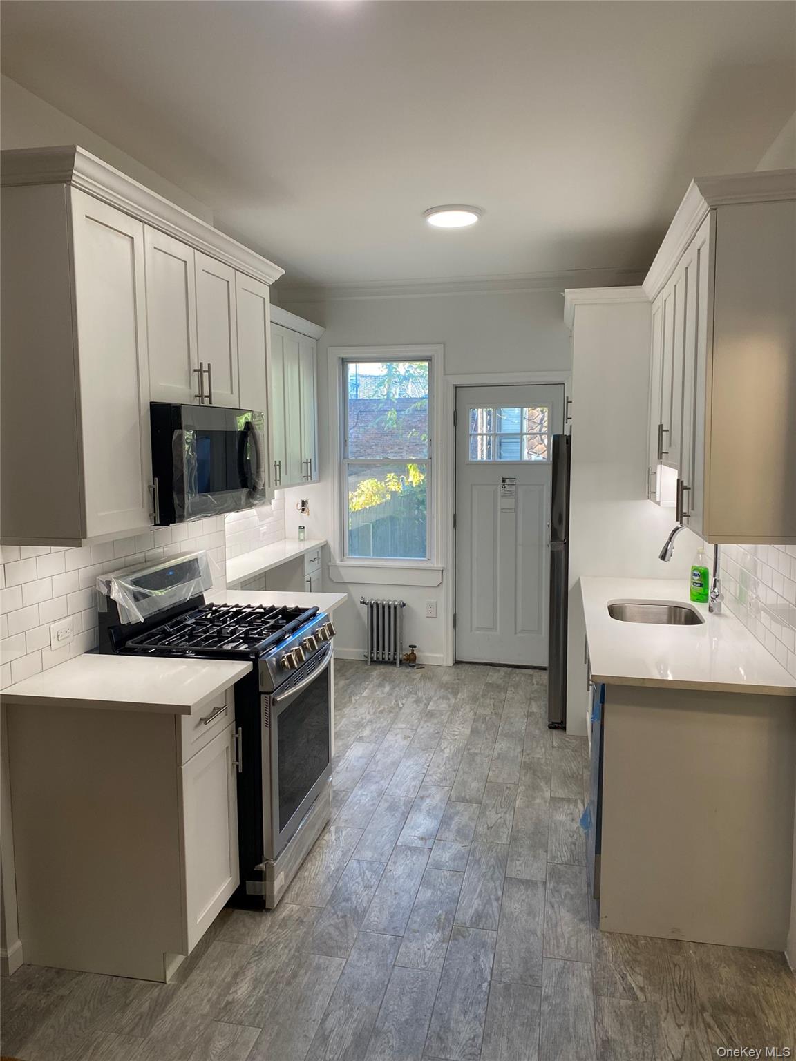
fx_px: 797
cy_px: 530
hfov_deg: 53.1
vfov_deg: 67.3
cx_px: 398
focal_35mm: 26
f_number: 1.8
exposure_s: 1/120
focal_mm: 4.25
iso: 80
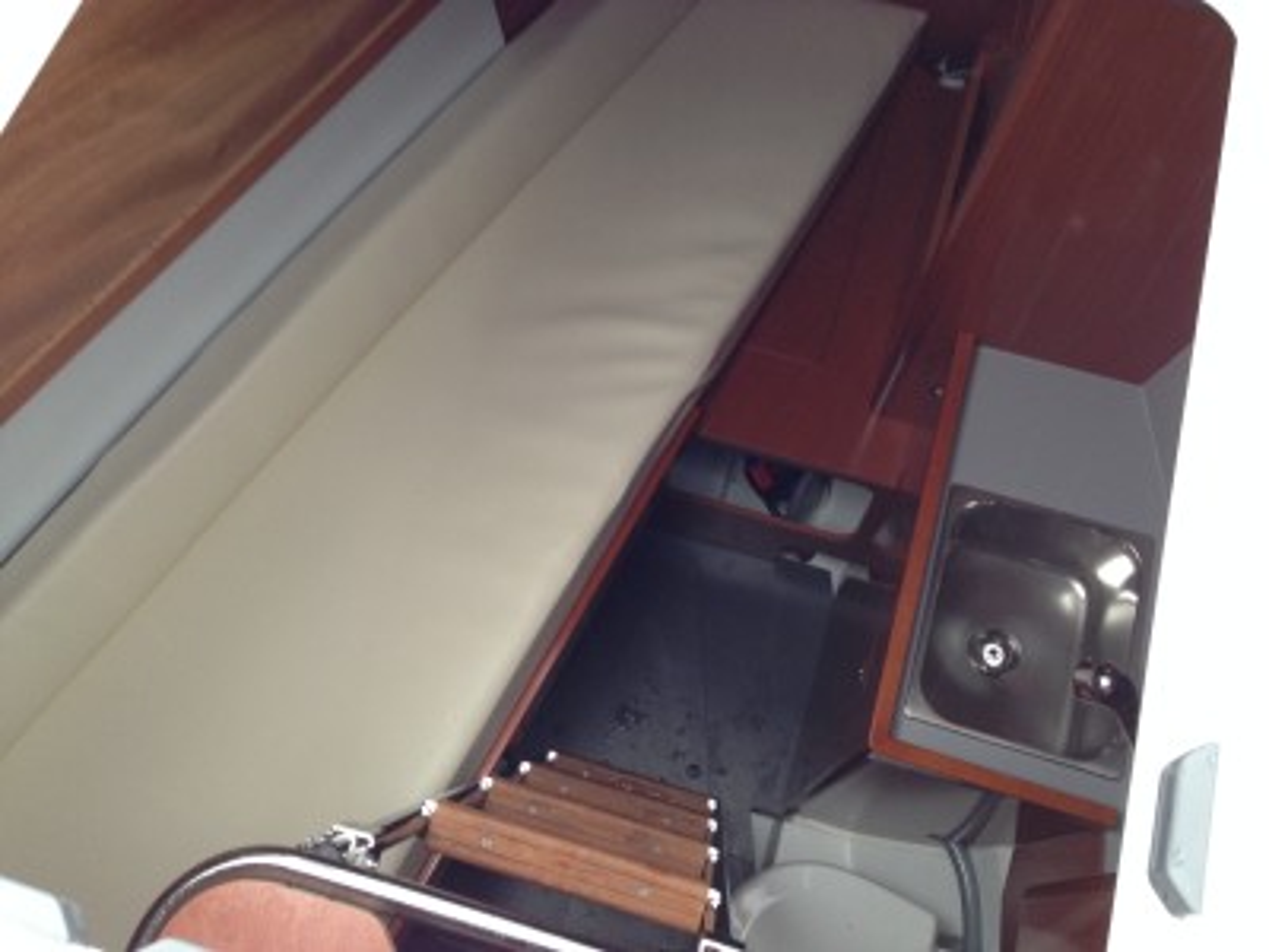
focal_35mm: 33
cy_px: 476
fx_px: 1210
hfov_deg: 55.4
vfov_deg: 42.9
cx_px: 634
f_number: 2.4
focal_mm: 4.12
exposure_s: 1/20
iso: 100
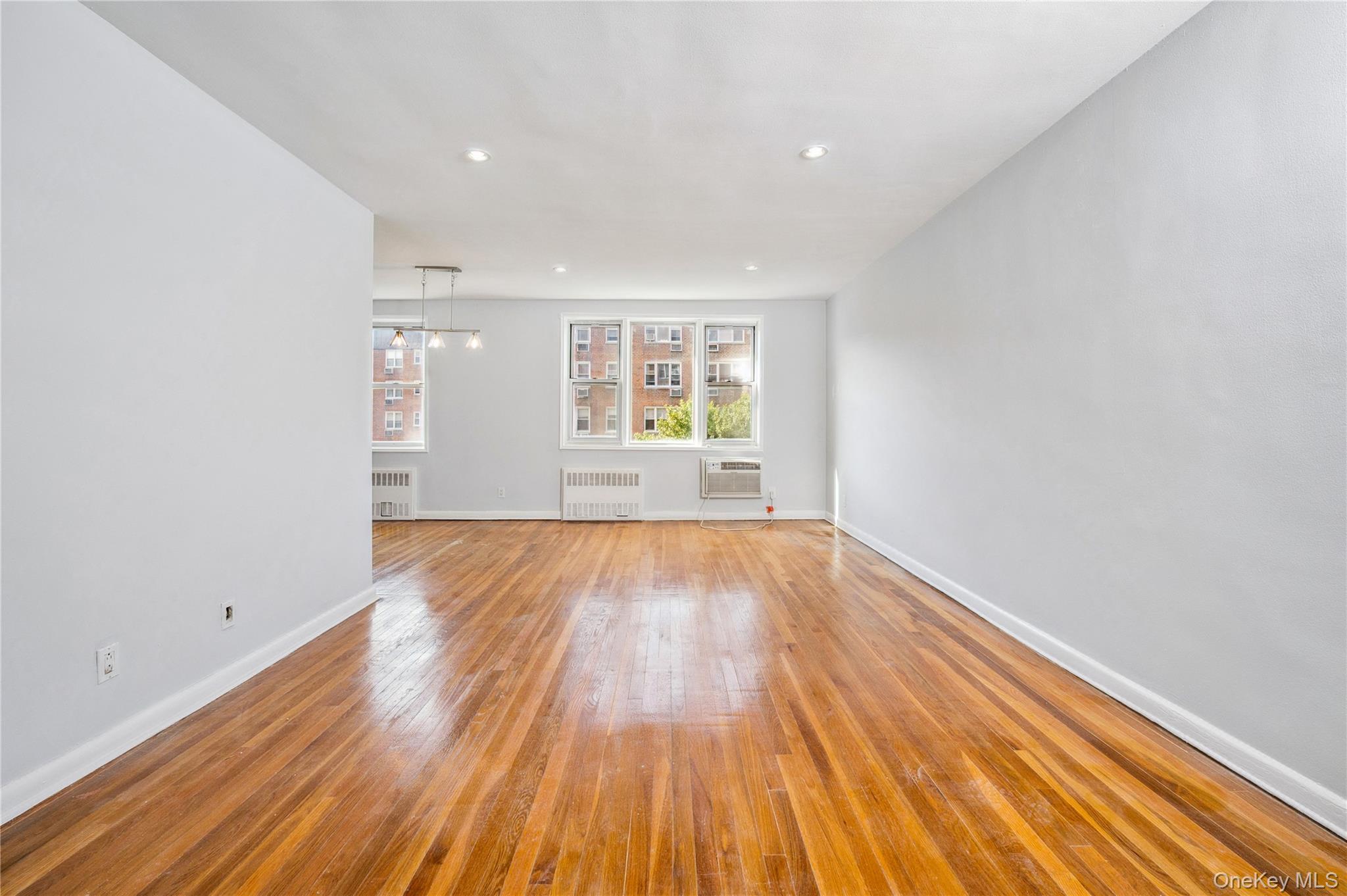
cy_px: 448
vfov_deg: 81.1
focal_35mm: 14
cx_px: 674
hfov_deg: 104.3
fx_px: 523
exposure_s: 1/50
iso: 200
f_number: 11
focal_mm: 14
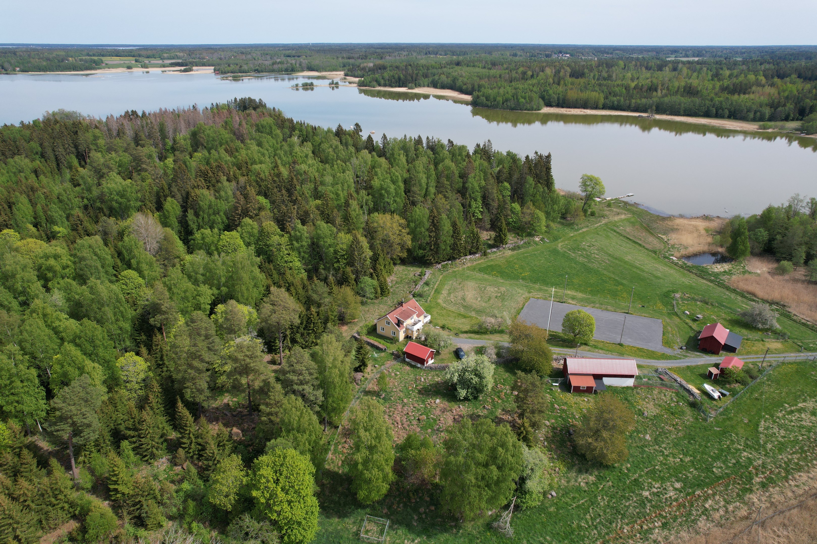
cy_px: 272
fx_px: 499
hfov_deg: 78.6
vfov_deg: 57.2
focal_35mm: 22
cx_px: 408
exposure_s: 1/2000
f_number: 2.8
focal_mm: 8.38
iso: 130
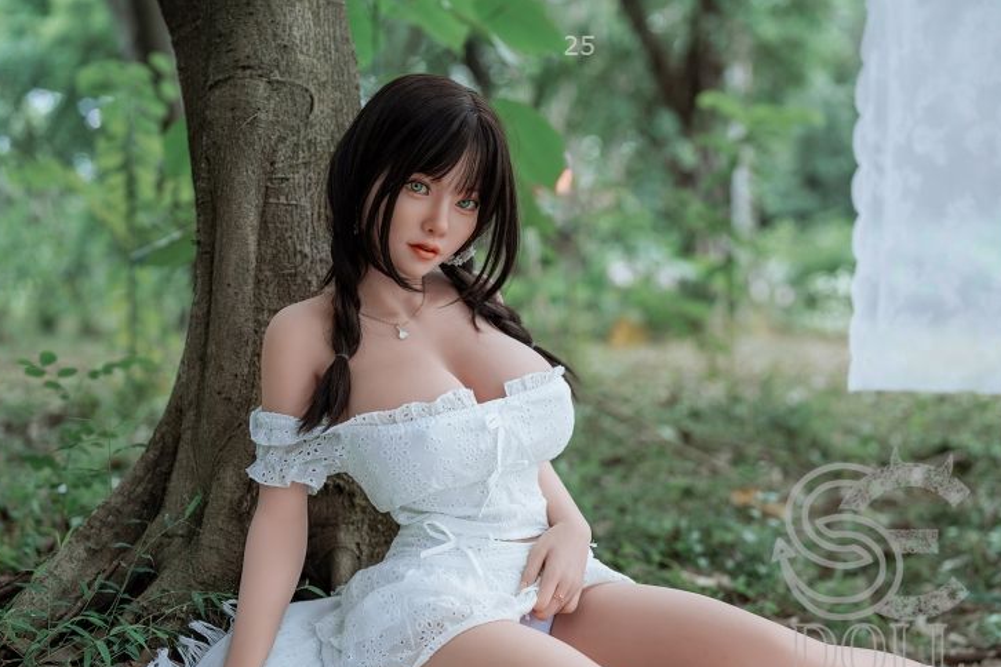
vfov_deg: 21.9
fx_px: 1724
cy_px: 411
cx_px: 579
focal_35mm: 62
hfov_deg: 32.3
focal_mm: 50
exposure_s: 1/160
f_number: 2
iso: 100
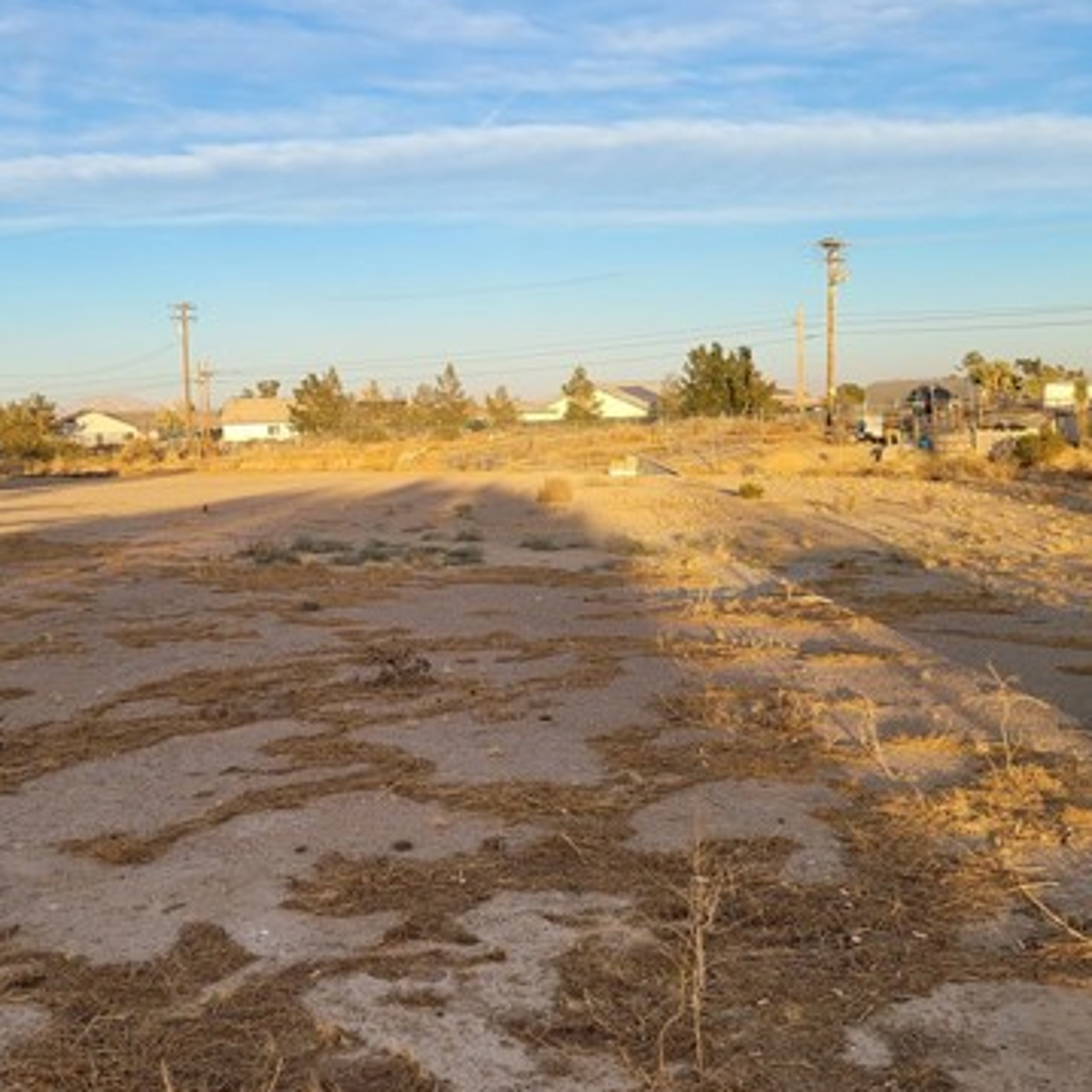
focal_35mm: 41
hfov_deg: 40.8
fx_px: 1463
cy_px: 496
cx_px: 462
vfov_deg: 40.9
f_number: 1.8
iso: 40
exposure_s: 1/986
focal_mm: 5.4
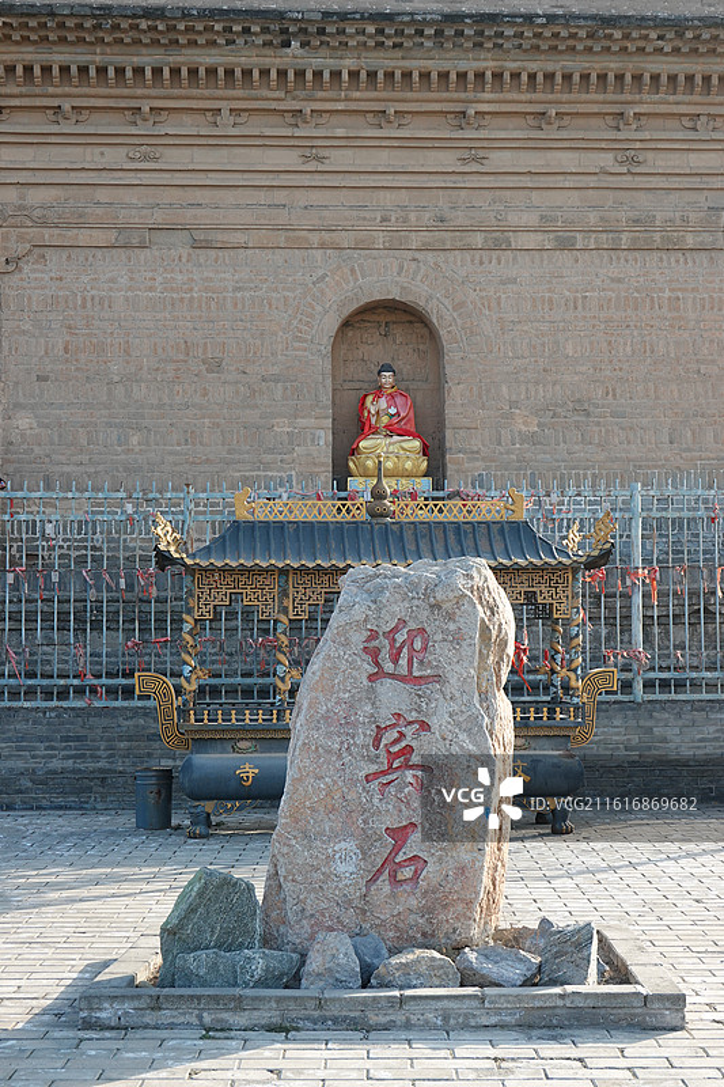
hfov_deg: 22.3
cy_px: 544
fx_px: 1841
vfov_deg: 32.9
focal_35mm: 61
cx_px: 362
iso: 125
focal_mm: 22.46
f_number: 5
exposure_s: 1/200
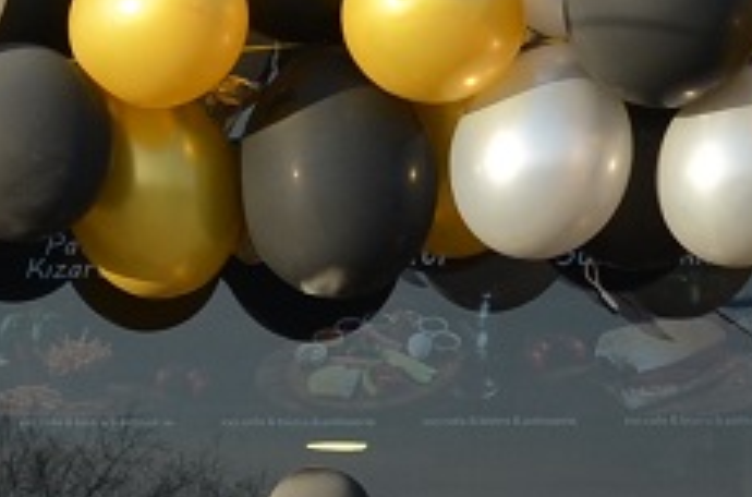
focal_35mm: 391
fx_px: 8145
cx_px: -154
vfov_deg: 3.5
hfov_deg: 5.3
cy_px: 414
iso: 200
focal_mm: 40
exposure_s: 1/250
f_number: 8
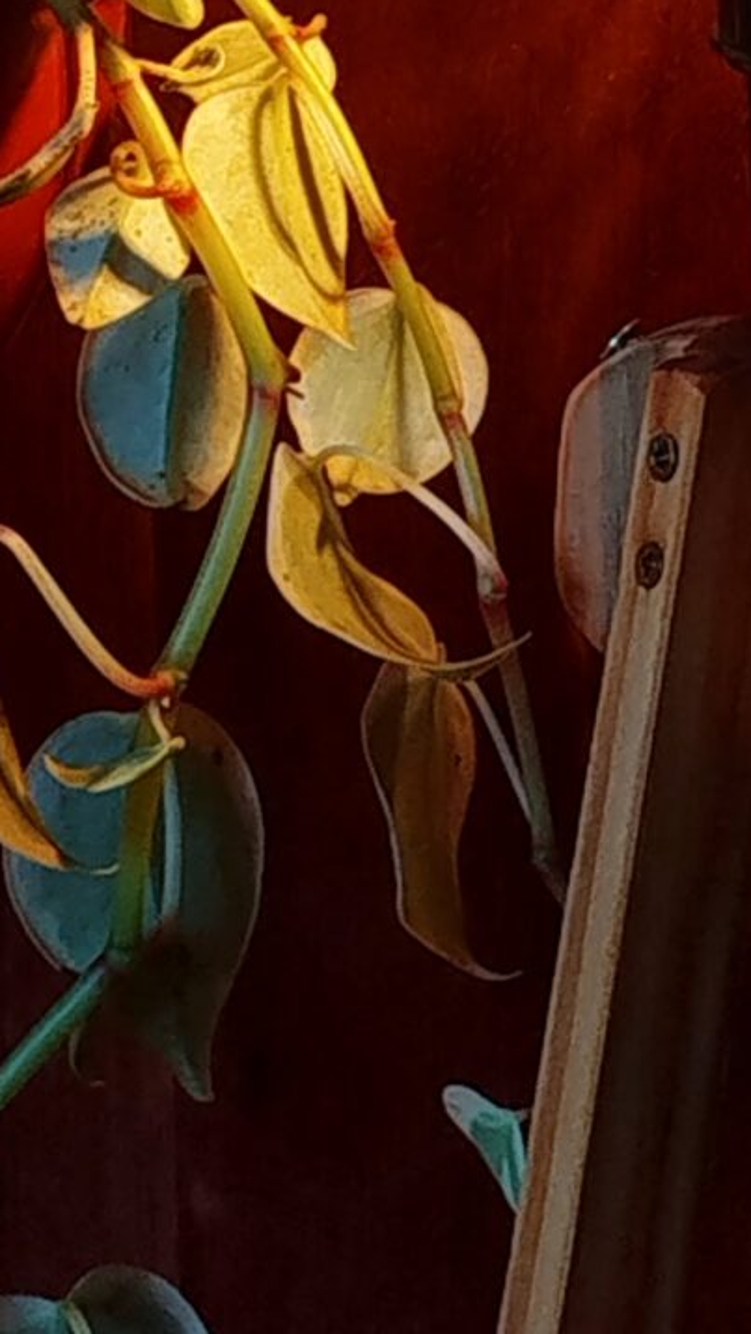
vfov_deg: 11.5
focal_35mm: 187
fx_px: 6617
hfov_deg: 6.4
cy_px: 380
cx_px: 1088
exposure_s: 1/60
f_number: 1.7
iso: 80
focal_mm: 5.31
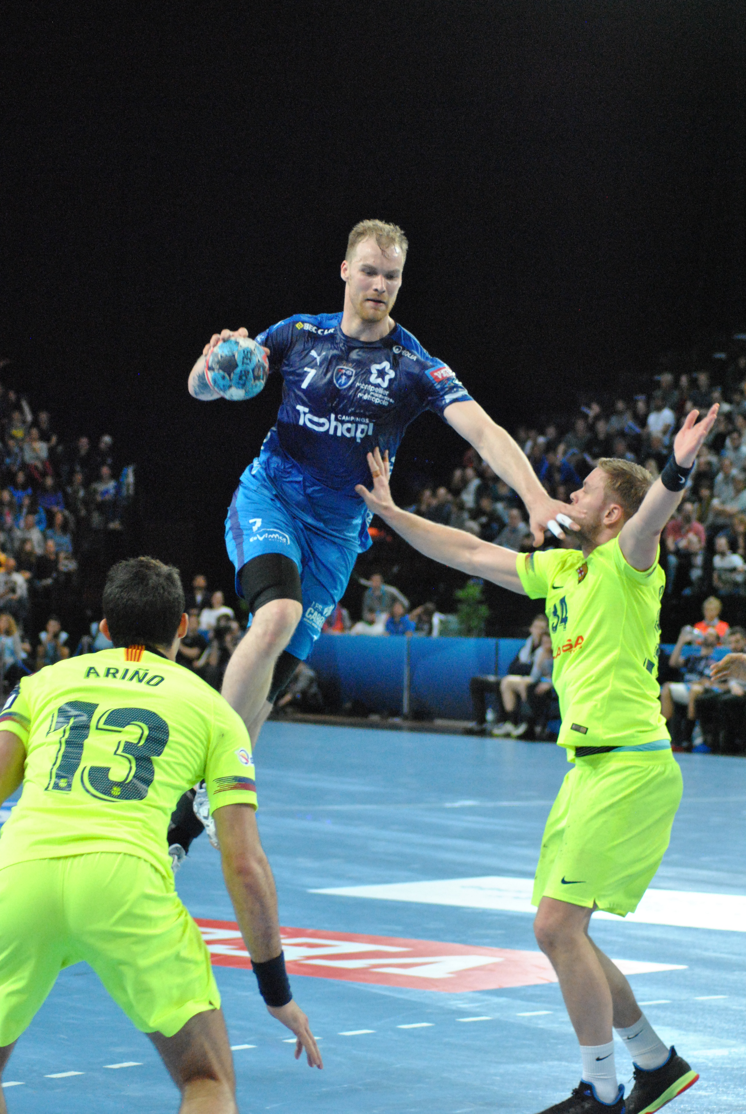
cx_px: 373
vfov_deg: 19.4
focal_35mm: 105
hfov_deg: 13.1
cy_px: 557
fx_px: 3254
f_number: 4.5
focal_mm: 70
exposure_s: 1/400
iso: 1600
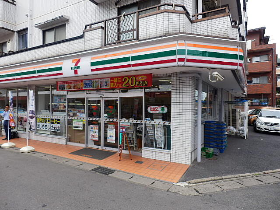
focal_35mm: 24
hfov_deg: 71.6
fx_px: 194
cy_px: 105
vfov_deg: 56.8
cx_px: 140
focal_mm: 4.2
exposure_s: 1/500
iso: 80
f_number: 3
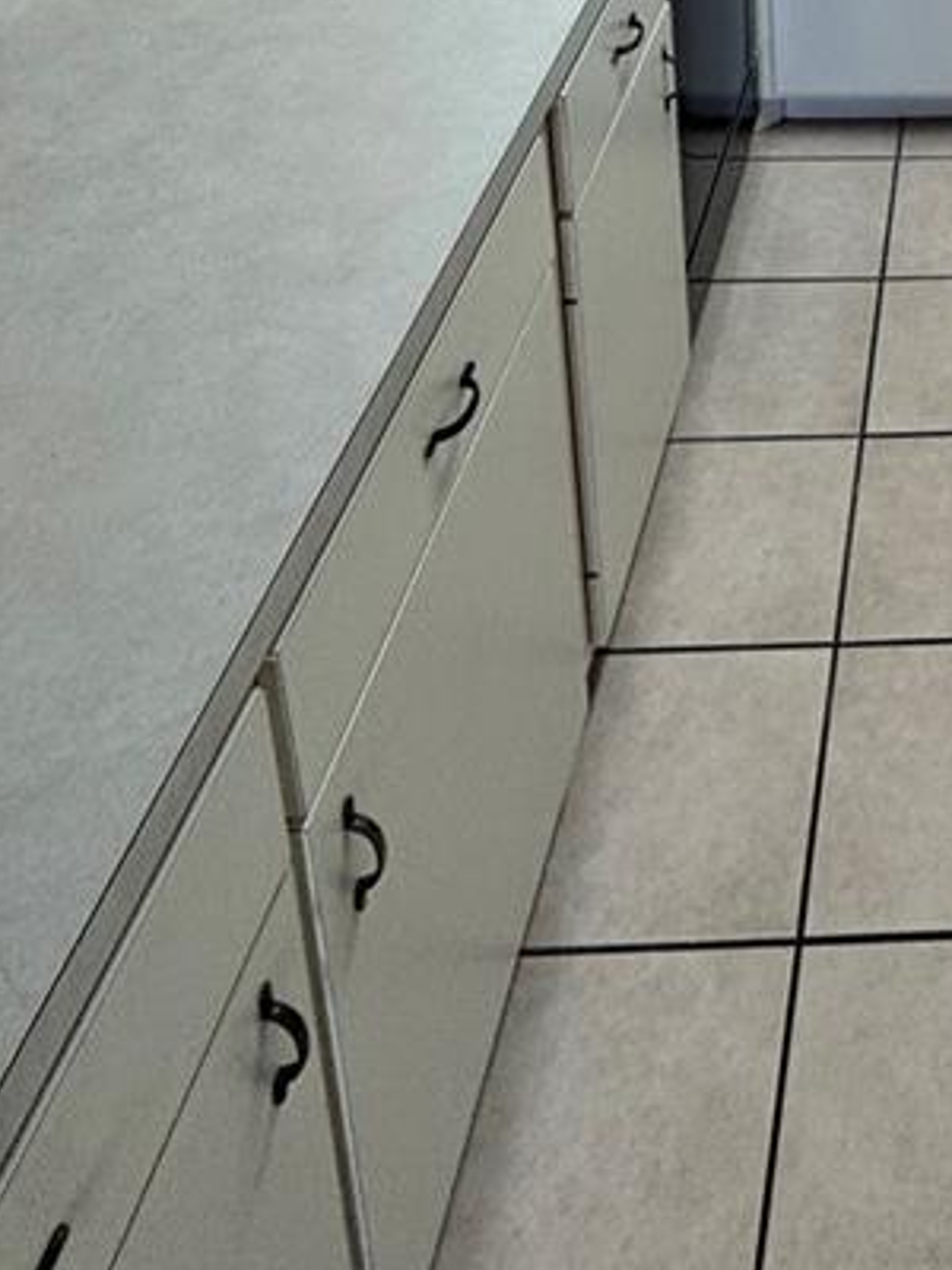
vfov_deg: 32.6
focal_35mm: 42
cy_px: -406
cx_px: 1098
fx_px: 1540
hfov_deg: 30.1
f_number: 2.2
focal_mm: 2.22
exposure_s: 1/120
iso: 160
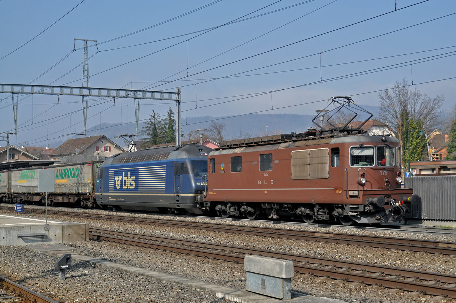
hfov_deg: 35.1
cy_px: 152
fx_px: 721
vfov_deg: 23.7
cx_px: 228
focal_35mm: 57
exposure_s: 1/1000
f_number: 8
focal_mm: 38
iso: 400
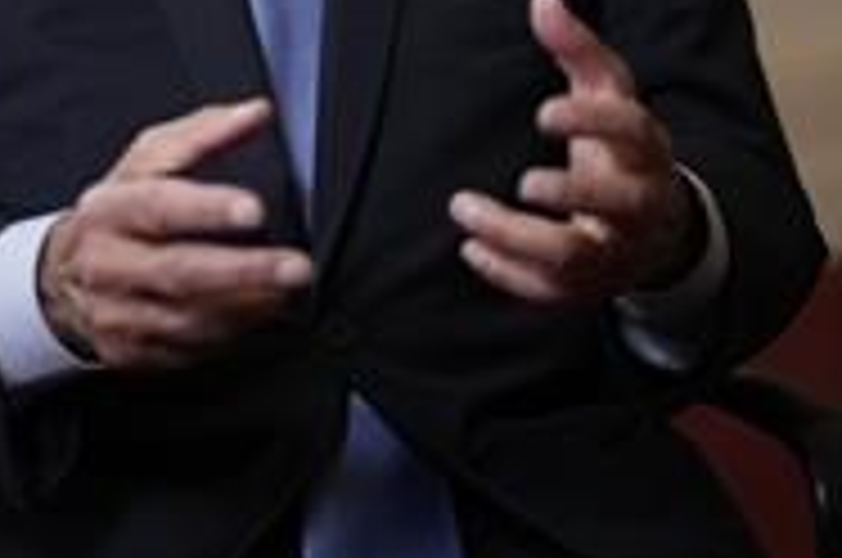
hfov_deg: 11.8
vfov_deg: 7.7
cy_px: -349
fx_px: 4063
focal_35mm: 174
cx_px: 333
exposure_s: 1/5000
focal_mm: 50
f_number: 1.2
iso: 1600
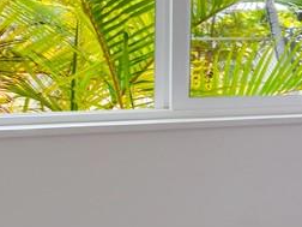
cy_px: 61
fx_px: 776
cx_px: 799
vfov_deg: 16.5
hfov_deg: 13.2
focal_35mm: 89
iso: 640
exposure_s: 1/1250
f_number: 4
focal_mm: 7
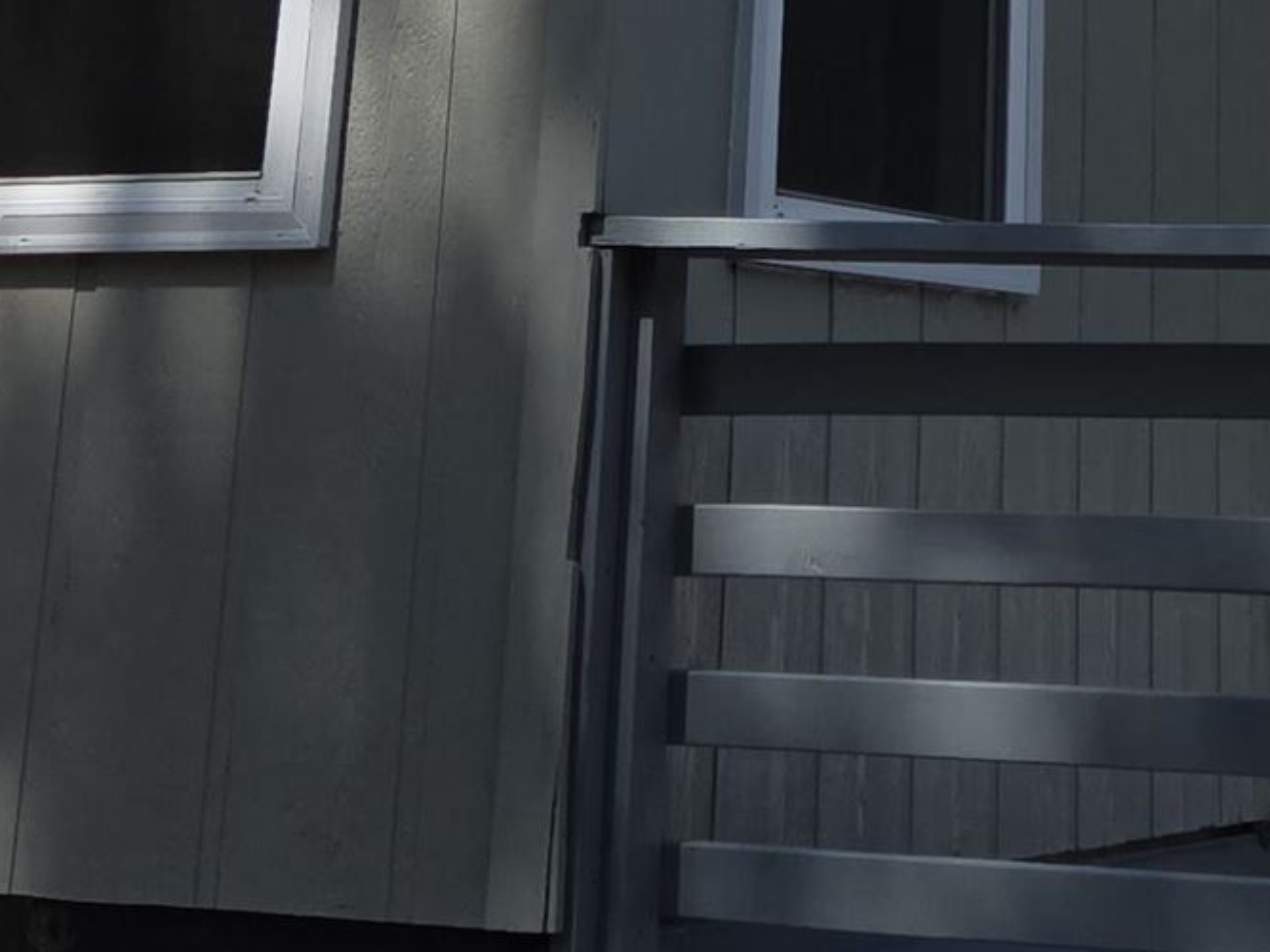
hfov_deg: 18.2
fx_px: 3888
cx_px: 1161
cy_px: -1081
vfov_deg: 12.1
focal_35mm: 106
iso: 25
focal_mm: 5.4
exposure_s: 1/2314
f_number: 1.8
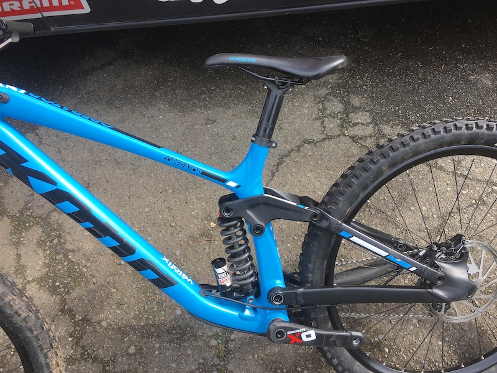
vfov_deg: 48.2
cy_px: 186
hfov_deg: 61.7
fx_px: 416
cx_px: 248
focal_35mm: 29
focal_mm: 4.15
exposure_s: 1/377
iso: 25
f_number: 2.2
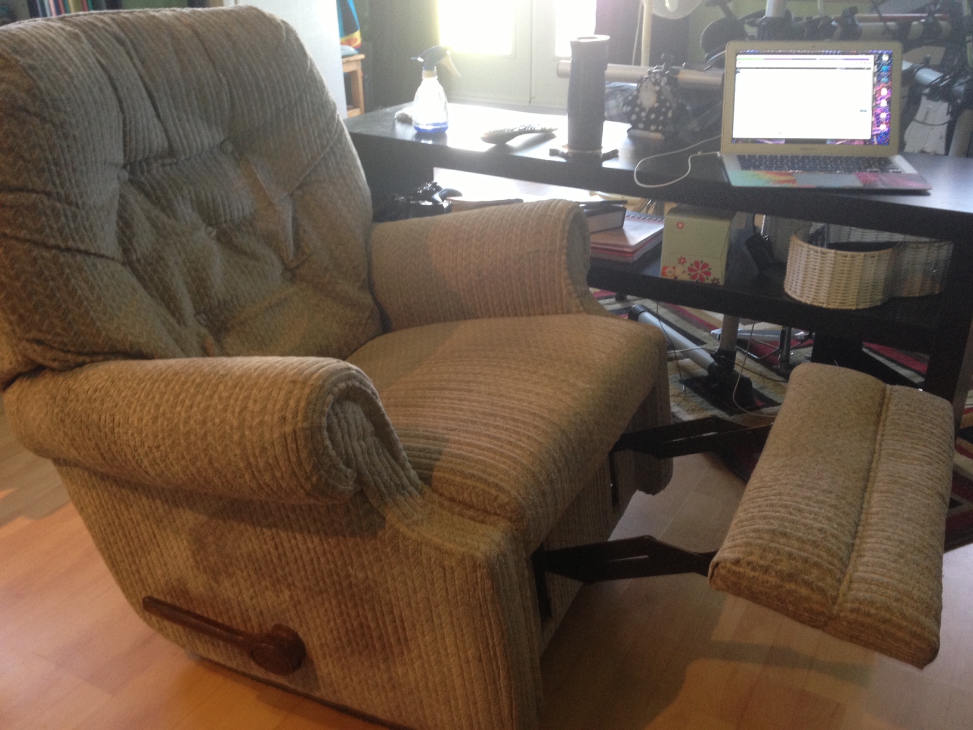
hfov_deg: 52.6
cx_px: 486
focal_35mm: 35
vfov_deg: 40.7
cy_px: 365
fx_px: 984
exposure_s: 1/20
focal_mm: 4.28
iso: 125
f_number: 2.4
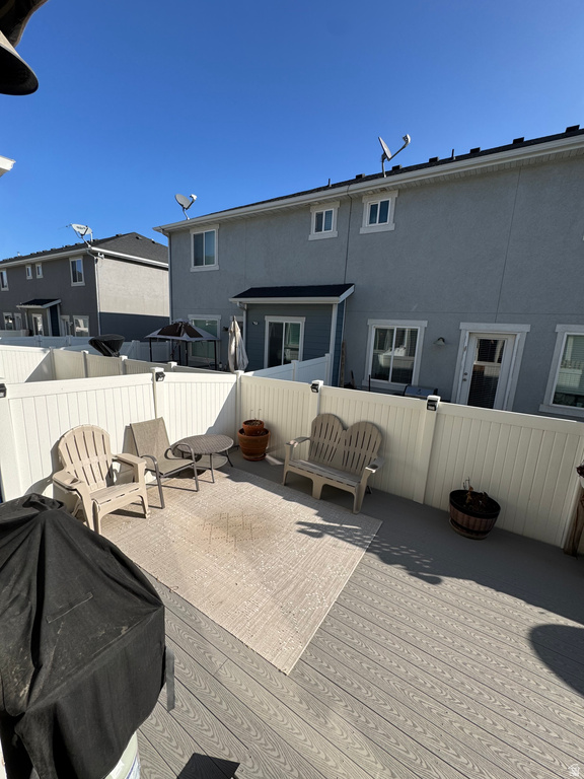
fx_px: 315
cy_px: 390
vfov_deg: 102.1
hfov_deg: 85.7
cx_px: 292
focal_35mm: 14
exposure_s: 1/2146
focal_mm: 2.22
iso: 50
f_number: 2.2
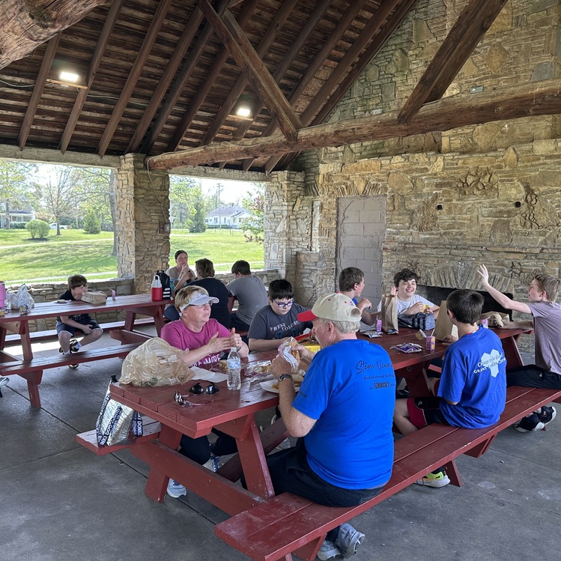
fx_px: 532
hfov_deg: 55.2
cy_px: 286
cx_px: 221
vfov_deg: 55.6
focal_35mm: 29
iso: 80
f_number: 1.78
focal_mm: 6.86
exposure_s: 1/248
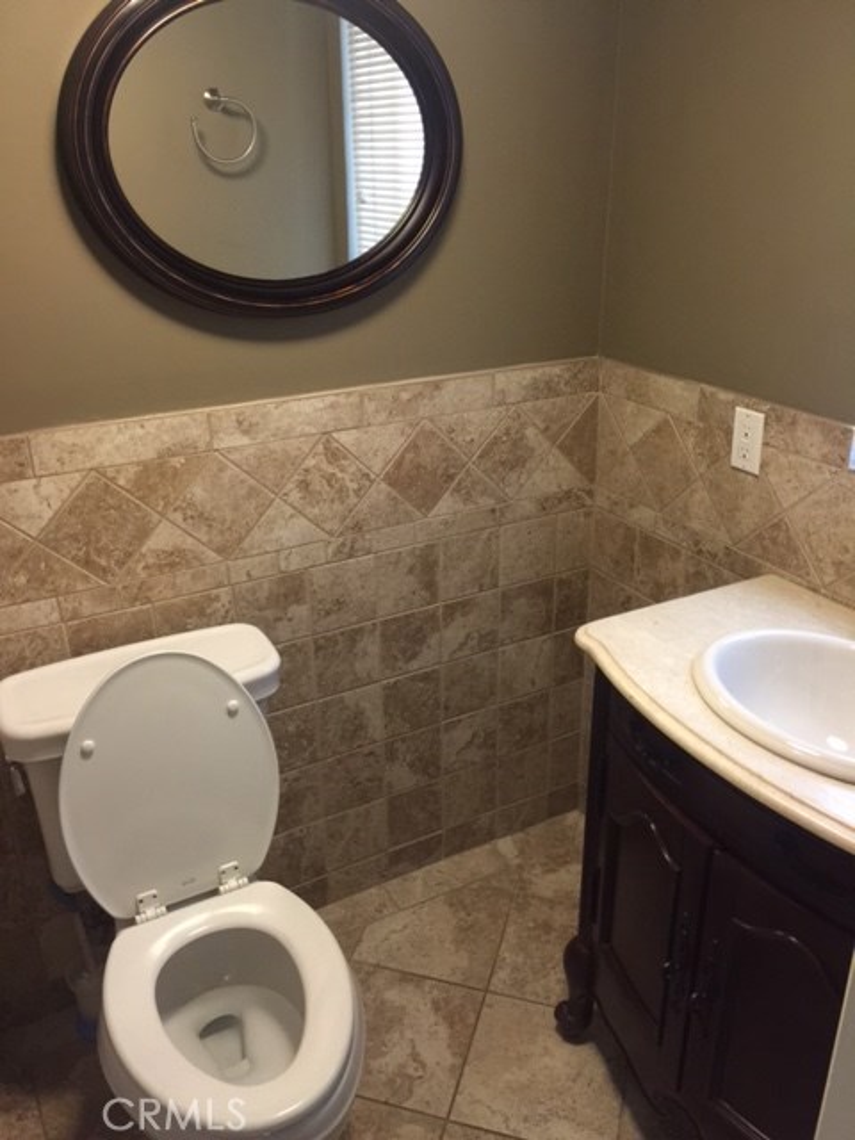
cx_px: 428
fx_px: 955
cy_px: 570
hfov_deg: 48.2
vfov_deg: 61.7
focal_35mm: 29
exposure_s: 1/10
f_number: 2.2
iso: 125
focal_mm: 4.15
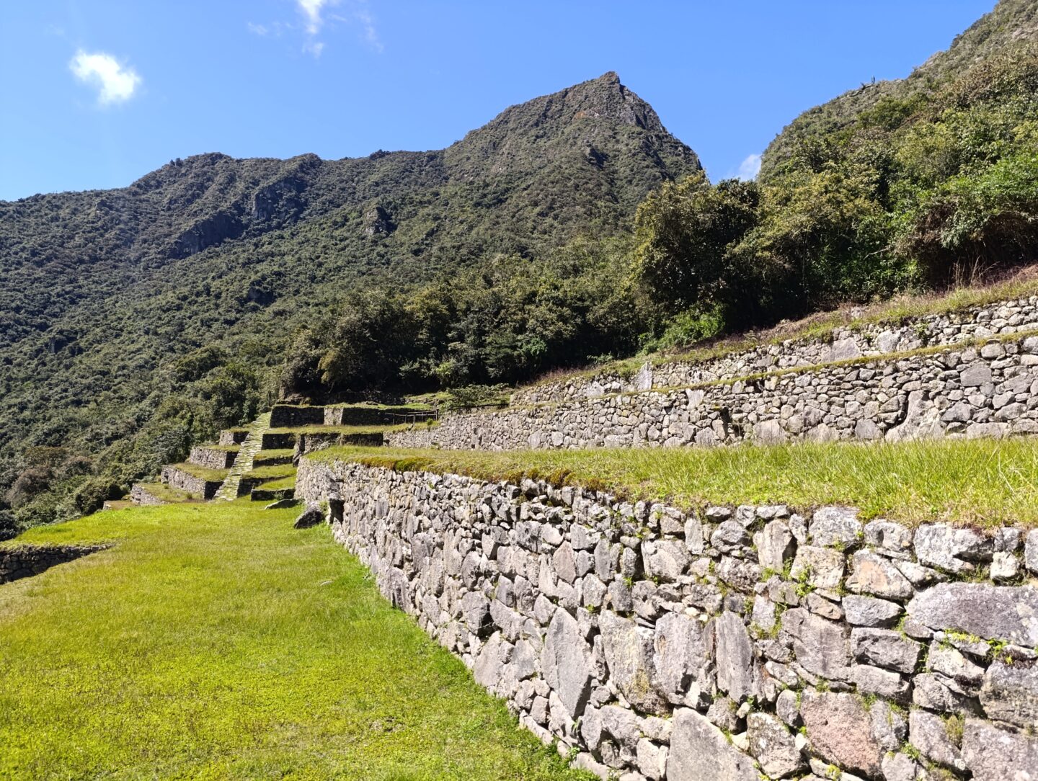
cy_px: 390
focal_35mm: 23
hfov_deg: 73.9
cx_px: 519
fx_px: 691
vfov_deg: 59.0
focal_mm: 6.14
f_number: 1.6
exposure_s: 1/360
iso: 50
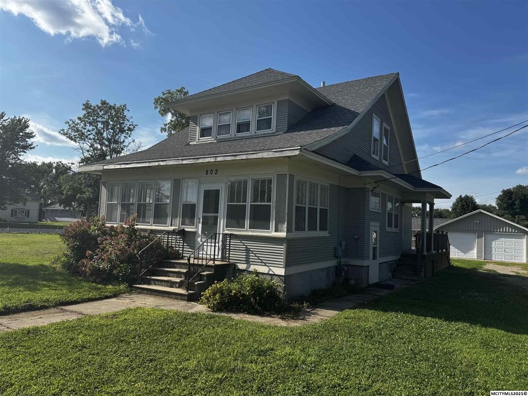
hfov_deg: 71.6
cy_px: 198
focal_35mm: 24
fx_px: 366
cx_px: 264
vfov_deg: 56.8
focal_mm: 6.76
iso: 80
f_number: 1.78
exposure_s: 1/4310
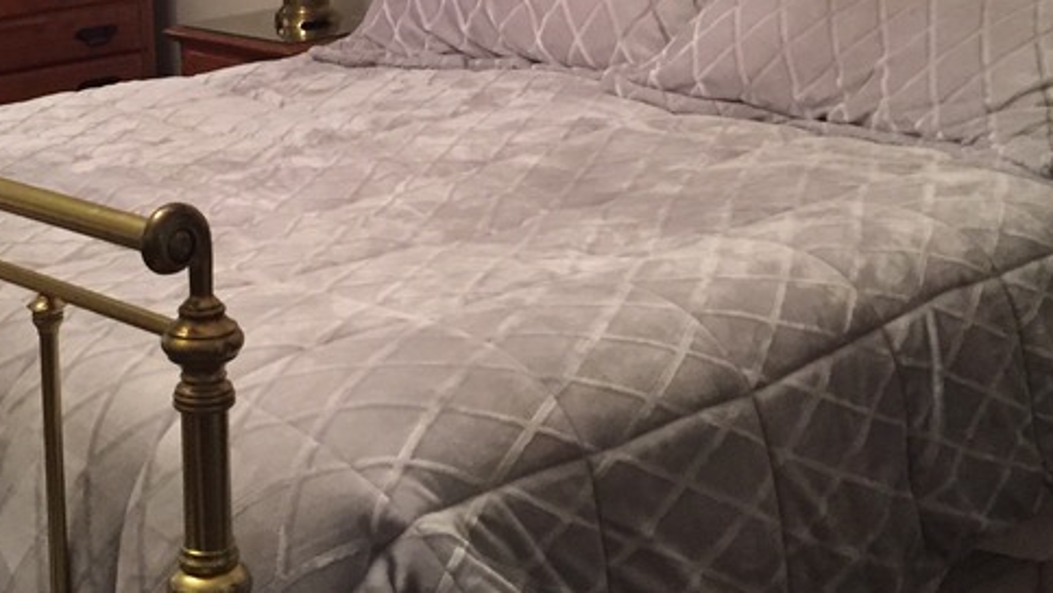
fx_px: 1871
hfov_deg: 31.3
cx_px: 386
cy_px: -78
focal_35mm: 67
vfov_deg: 17.3
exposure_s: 1/30
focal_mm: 4.15
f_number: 2.2
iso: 250
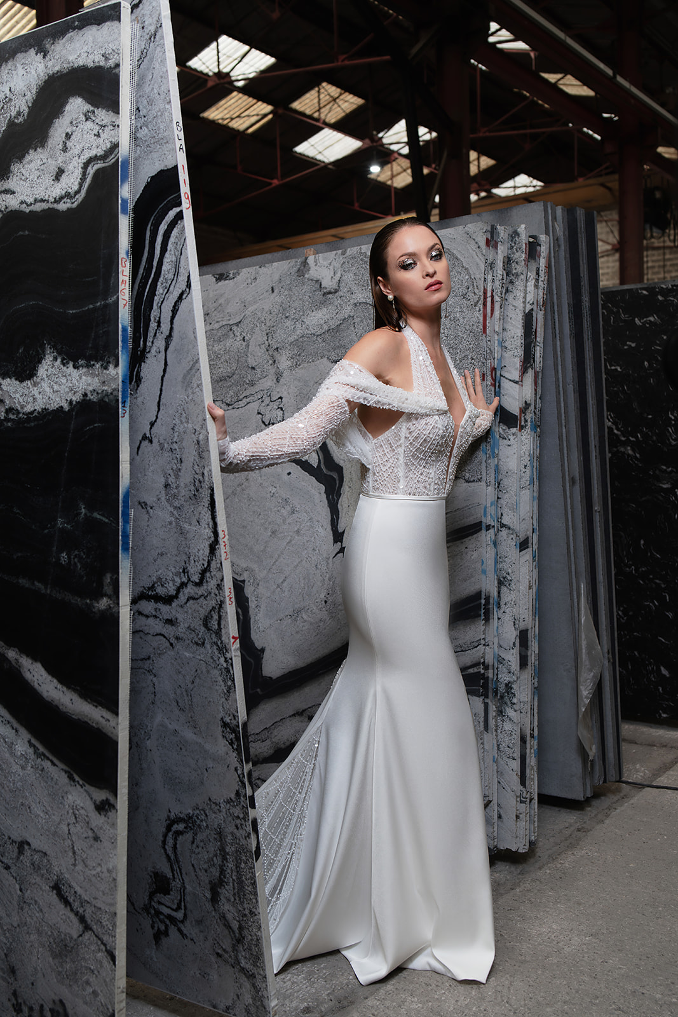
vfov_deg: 54.4
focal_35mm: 35
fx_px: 988
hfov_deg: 37.9
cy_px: 508
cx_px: 339
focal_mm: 35
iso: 500
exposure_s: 1/200
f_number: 4.5
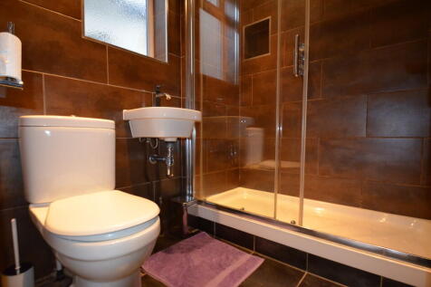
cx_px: 216
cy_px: 144
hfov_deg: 92.5
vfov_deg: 69.6
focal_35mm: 17
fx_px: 206
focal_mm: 11.5
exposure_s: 1/60
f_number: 3.5
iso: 2200
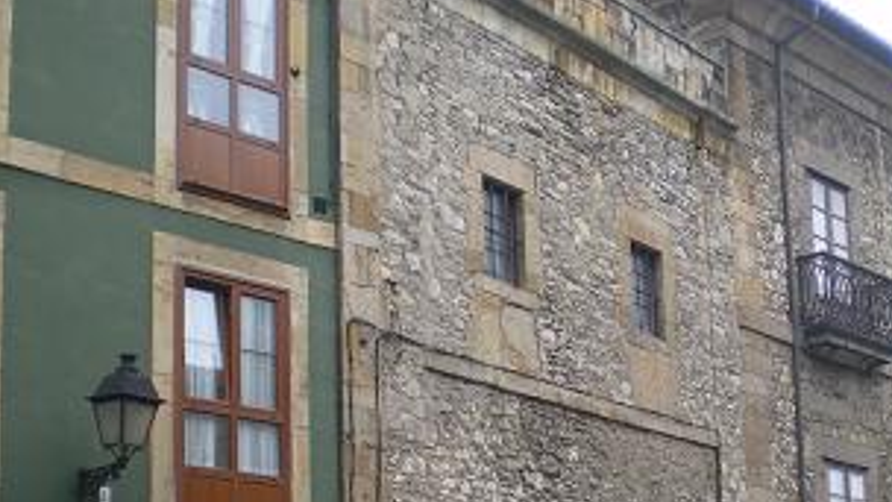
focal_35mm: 72
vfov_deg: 16.5
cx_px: 581
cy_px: 484
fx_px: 1703
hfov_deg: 29.2
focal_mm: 6.3
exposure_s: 1/100
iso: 64
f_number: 3.1
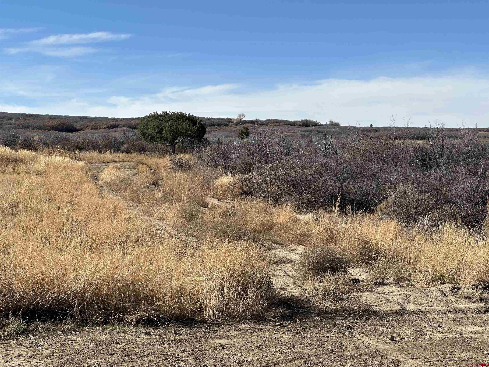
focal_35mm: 77
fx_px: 1088
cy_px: 184
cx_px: 244
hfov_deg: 25.3
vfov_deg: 19.1
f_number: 2.8
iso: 32
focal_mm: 9
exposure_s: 1/827
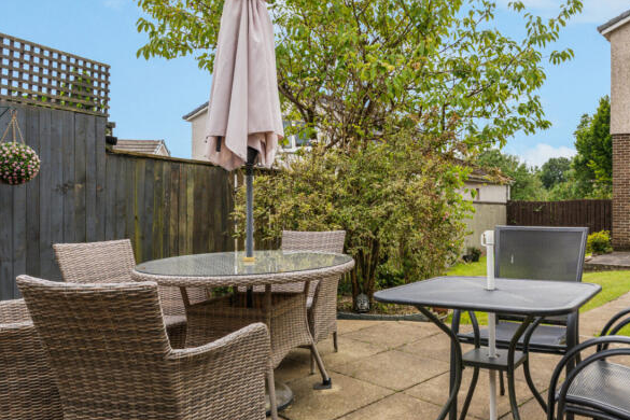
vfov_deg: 45.1
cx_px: 421
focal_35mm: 29
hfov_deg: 62.3
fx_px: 505
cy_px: 194
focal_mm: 11
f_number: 6.3
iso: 100
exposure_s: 1/160
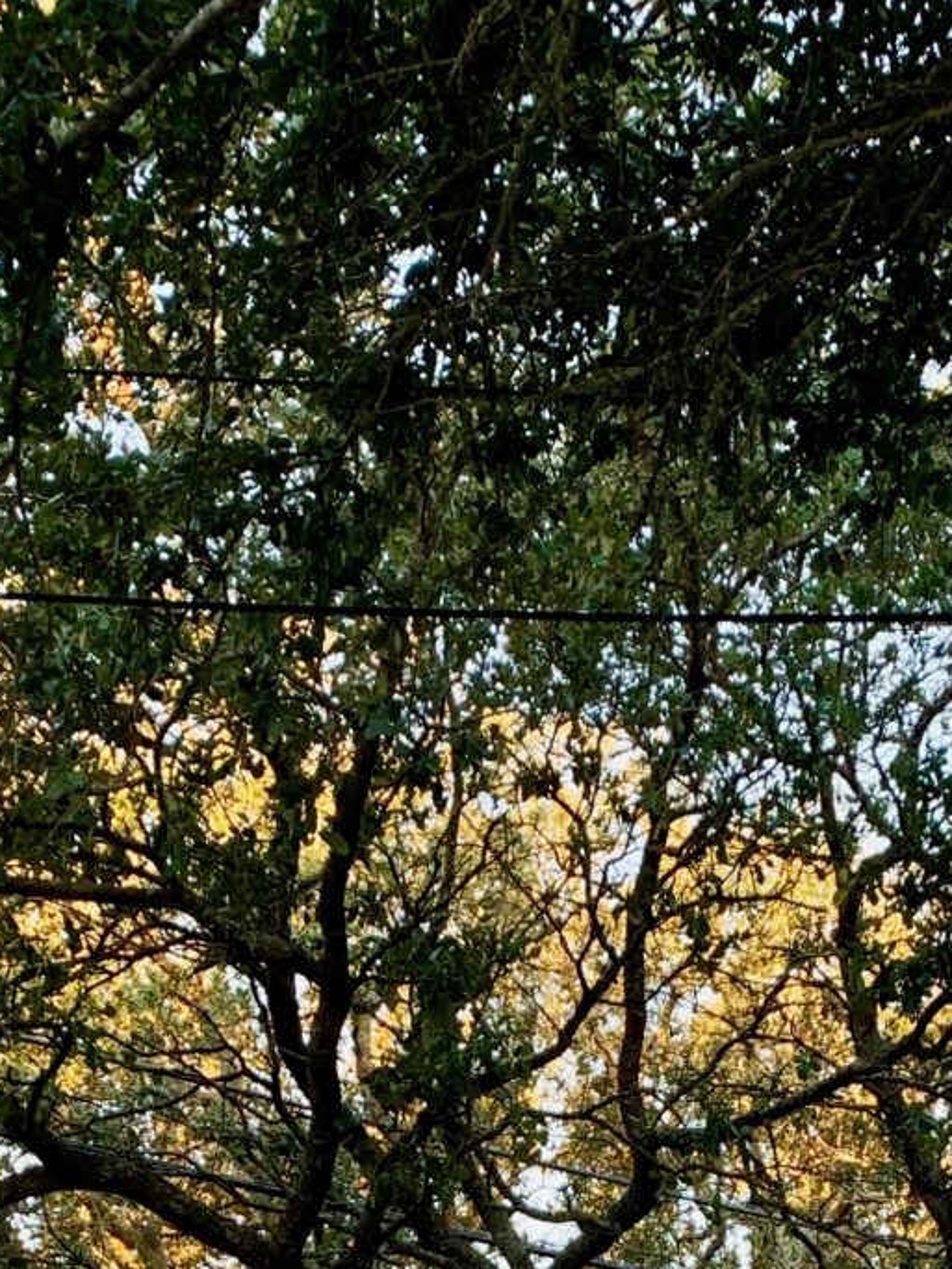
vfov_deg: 23.1
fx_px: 2787
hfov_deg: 19.3
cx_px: 609
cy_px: 1601
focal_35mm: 76
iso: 64
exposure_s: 1/121
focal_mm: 4.25
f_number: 1.8
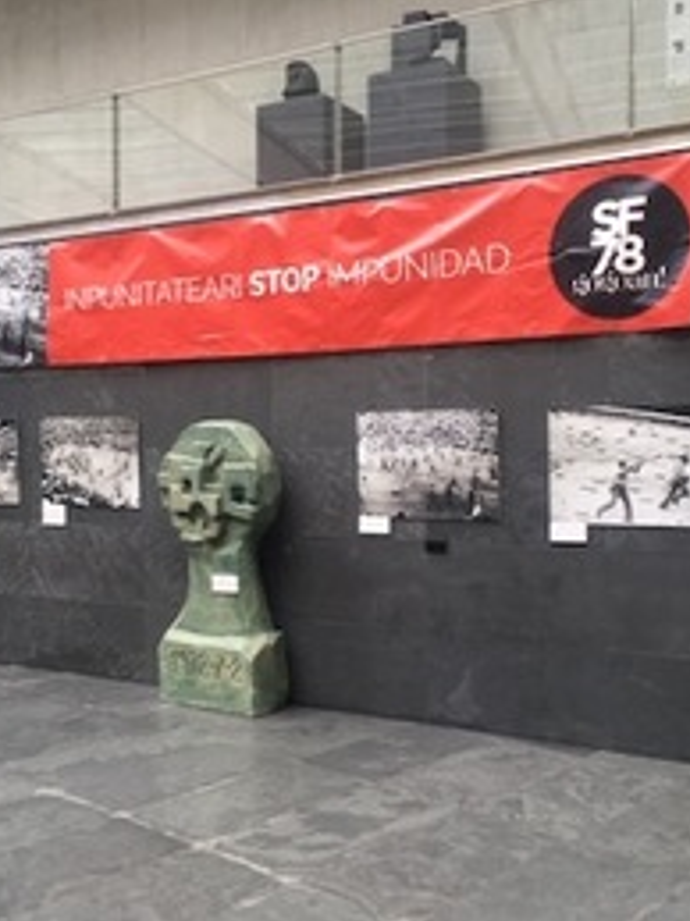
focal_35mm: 39
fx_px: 1037
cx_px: 341
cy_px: 460
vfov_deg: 47.9
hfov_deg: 36.8
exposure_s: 1/100
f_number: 2.2
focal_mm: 4.15
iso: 32
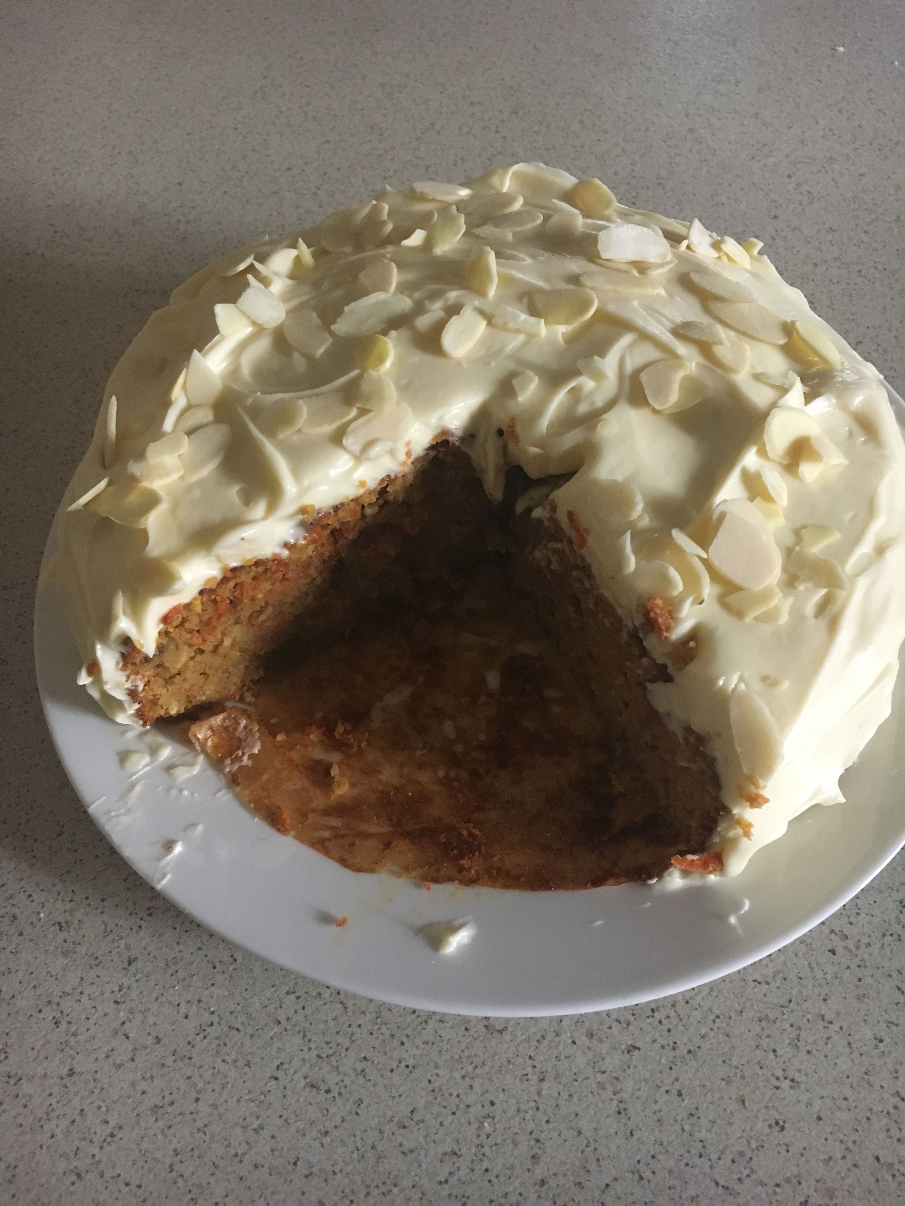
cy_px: 603
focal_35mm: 29
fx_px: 1011
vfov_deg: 61.7
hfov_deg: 48.2
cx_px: 452
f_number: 2.2
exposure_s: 1/25
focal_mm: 4.15
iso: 200
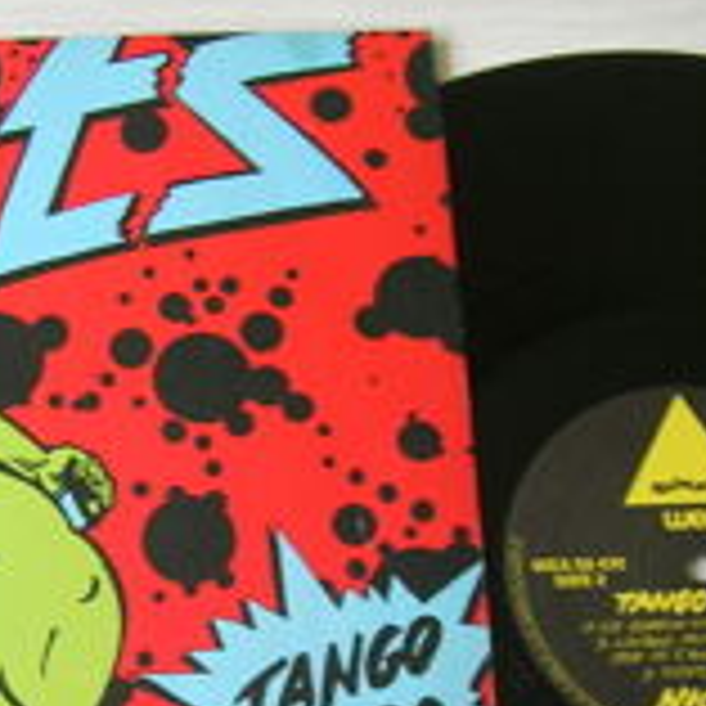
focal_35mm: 92
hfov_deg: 18.8
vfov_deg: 18.6
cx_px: 193
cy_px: 632
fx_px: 2123
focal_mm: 5.7
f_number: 2.9
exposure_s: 1/11.6
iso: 50
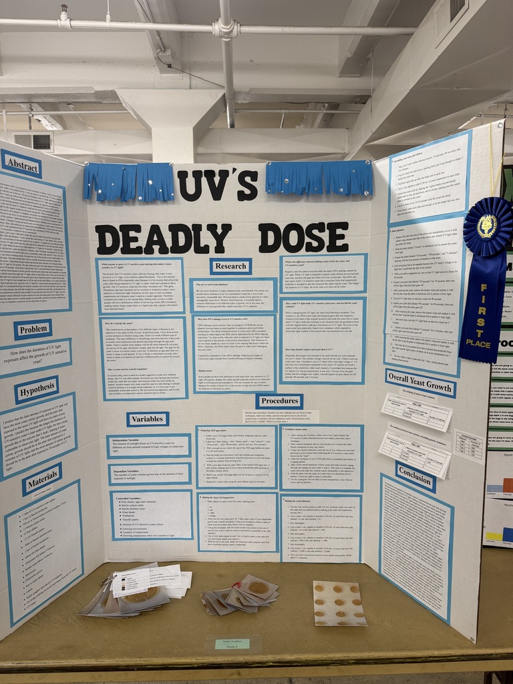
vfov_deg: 71.6
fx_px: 474
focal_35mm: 24
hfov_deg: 56.8
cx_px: 256
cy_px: 342
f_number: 1.78
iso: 160
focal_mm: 6.76
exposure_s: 1/121
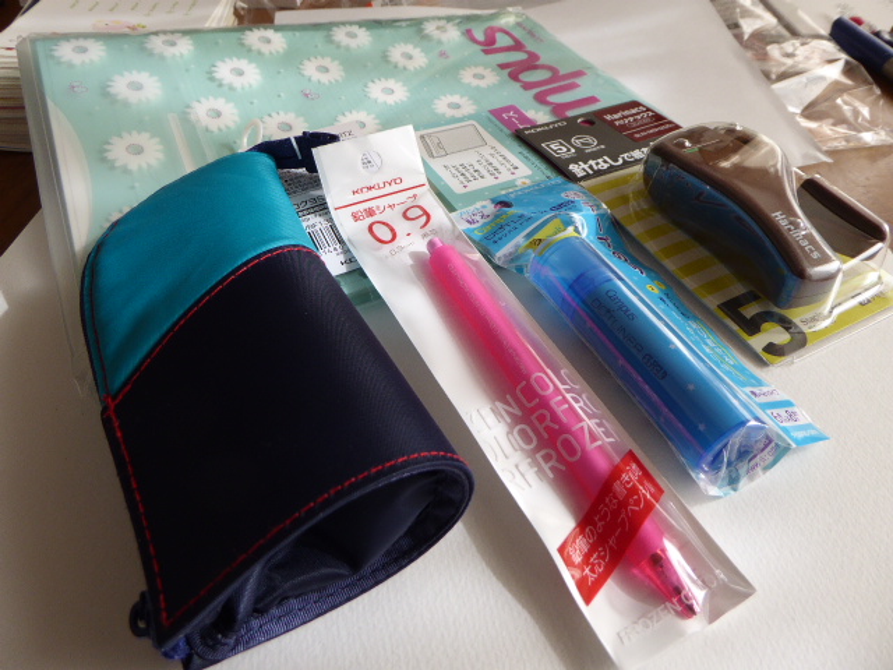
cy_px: 335
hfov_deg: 71.6
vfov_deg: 56.8
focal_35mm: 24
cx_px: 446
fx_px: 619
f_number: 3.3
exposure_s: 1/100
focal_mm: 4.3
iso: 100
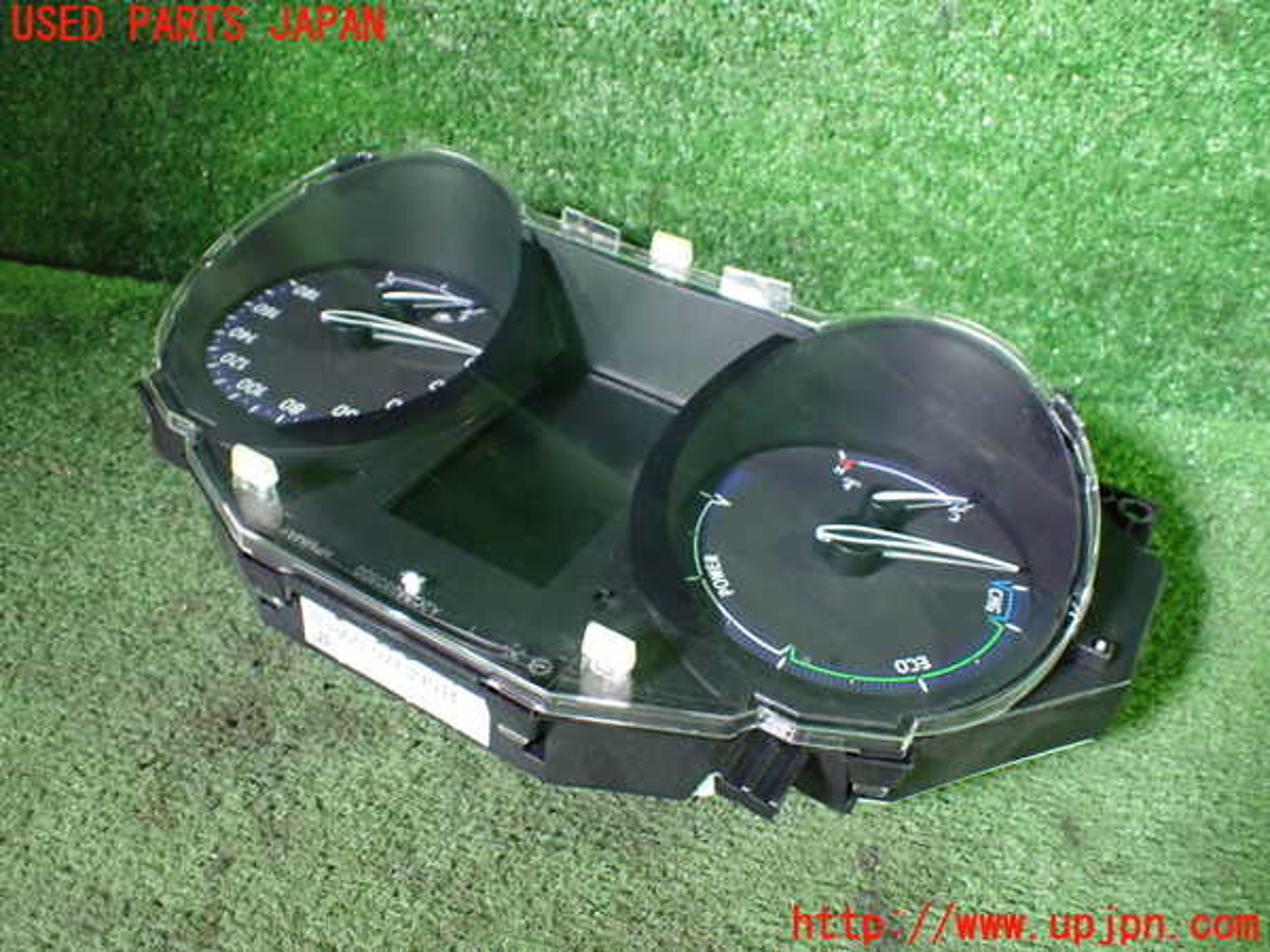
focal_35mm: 30
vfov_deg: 46.8
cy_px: 476
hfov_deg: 60.0
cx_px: 635
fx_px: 1101
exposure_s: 1/30
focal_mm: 5.4
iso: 1000
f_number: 2.3
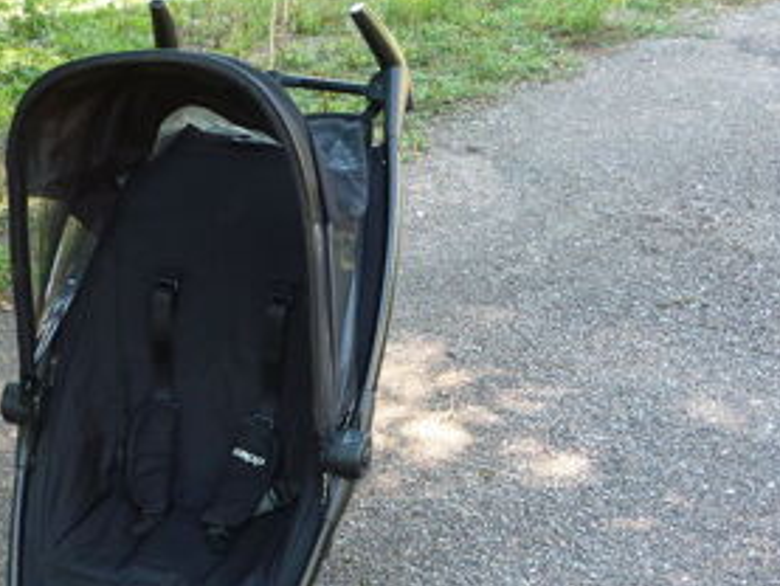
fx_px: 1172
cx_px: 251
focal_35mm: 52
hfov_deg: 36.4
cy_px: 465
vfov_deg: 27.5
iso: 100
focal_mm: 5.2
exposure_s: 1/40
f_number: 3.3
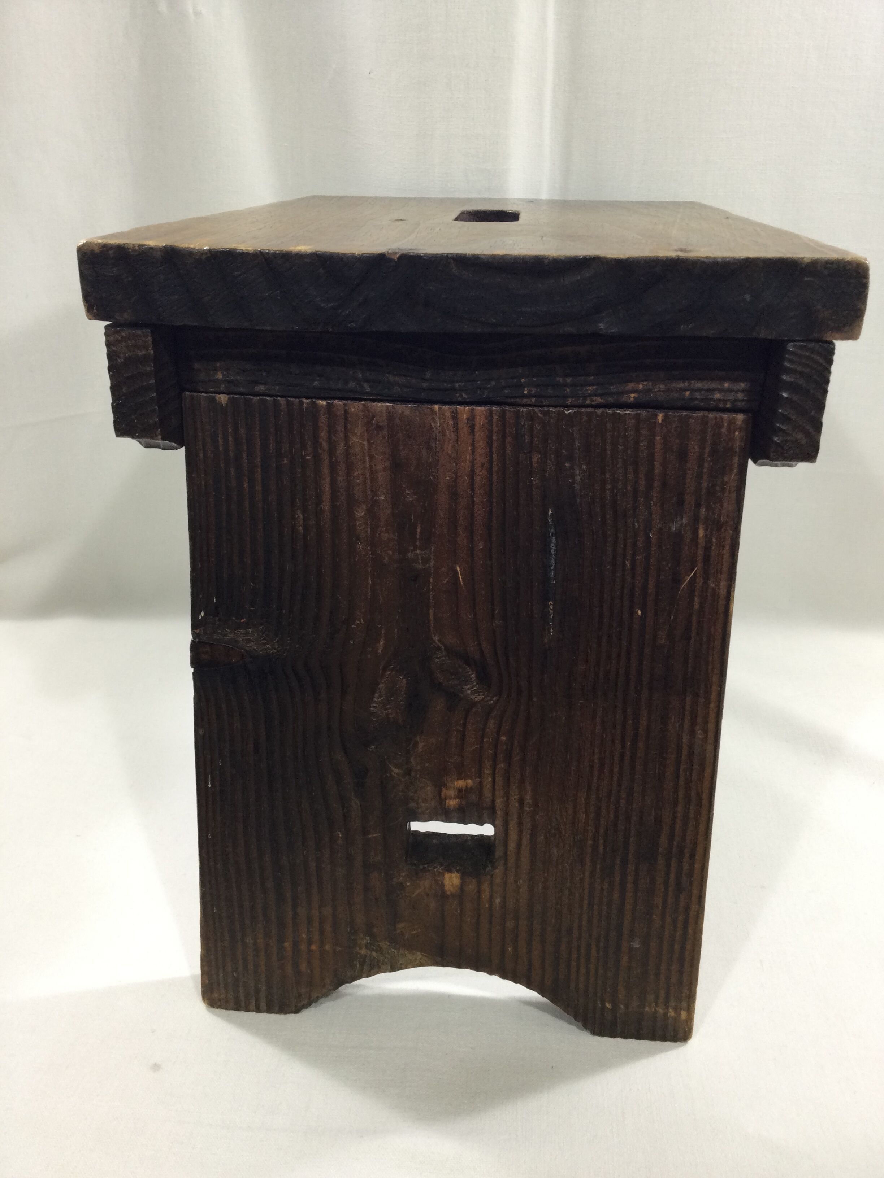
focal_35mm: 31
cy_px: 589
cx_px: 442
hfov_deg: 45.4
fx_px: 1056
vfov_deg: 58.4
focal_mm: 3.3
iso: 32
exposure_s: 1/33
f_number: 2.4
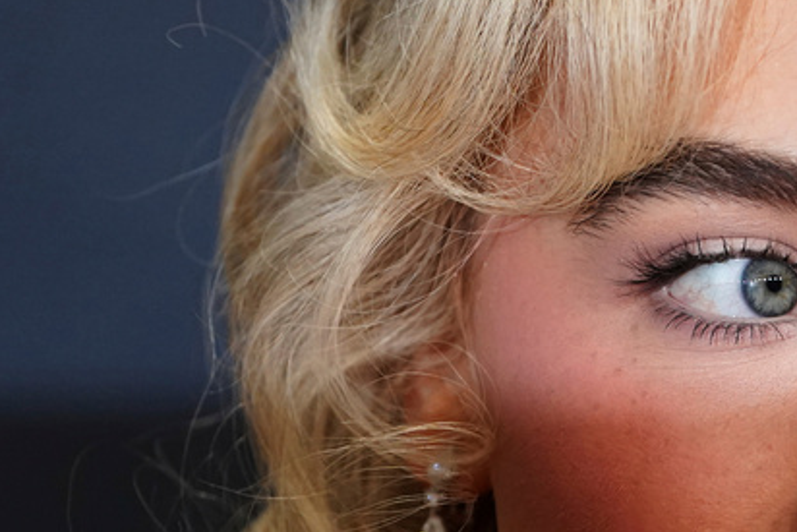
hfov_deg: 2.3
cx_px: 799
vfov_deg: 1.5
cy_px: 450
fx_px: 20019
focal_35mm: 904
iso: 4000
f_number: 5.6
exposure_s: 1/640
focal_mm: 364
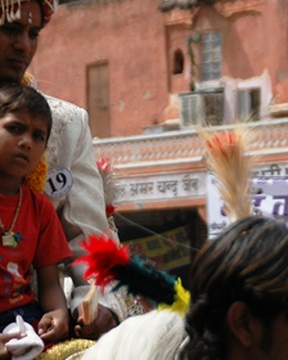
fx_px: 2674
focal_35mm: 251
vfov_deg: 7.7
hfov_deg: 6.2
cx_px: 145
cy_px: 134
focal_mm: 78
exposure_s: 1/1000
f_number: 5.6
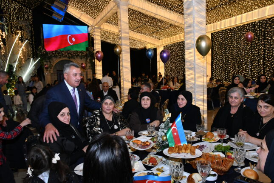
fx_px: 205
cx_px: 137
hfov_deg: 67.4
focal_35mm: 27
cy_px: 92
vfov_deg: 47.9
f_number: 11
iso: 1600
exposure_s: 1/100
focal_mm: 18
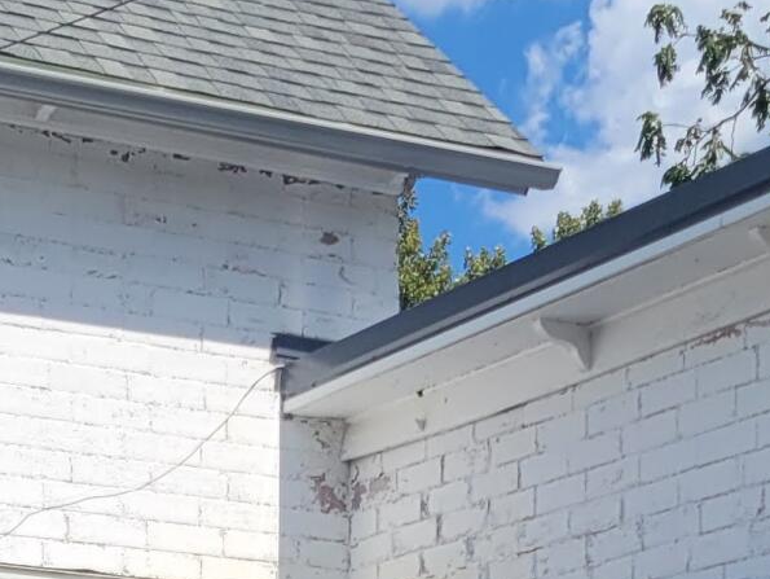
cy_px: 790
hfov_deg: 15.0
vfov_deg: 11.0
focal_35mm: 131
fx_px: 2916
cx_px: 368
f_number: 1.8
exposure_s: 1/2843
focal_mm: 5.4
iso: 40
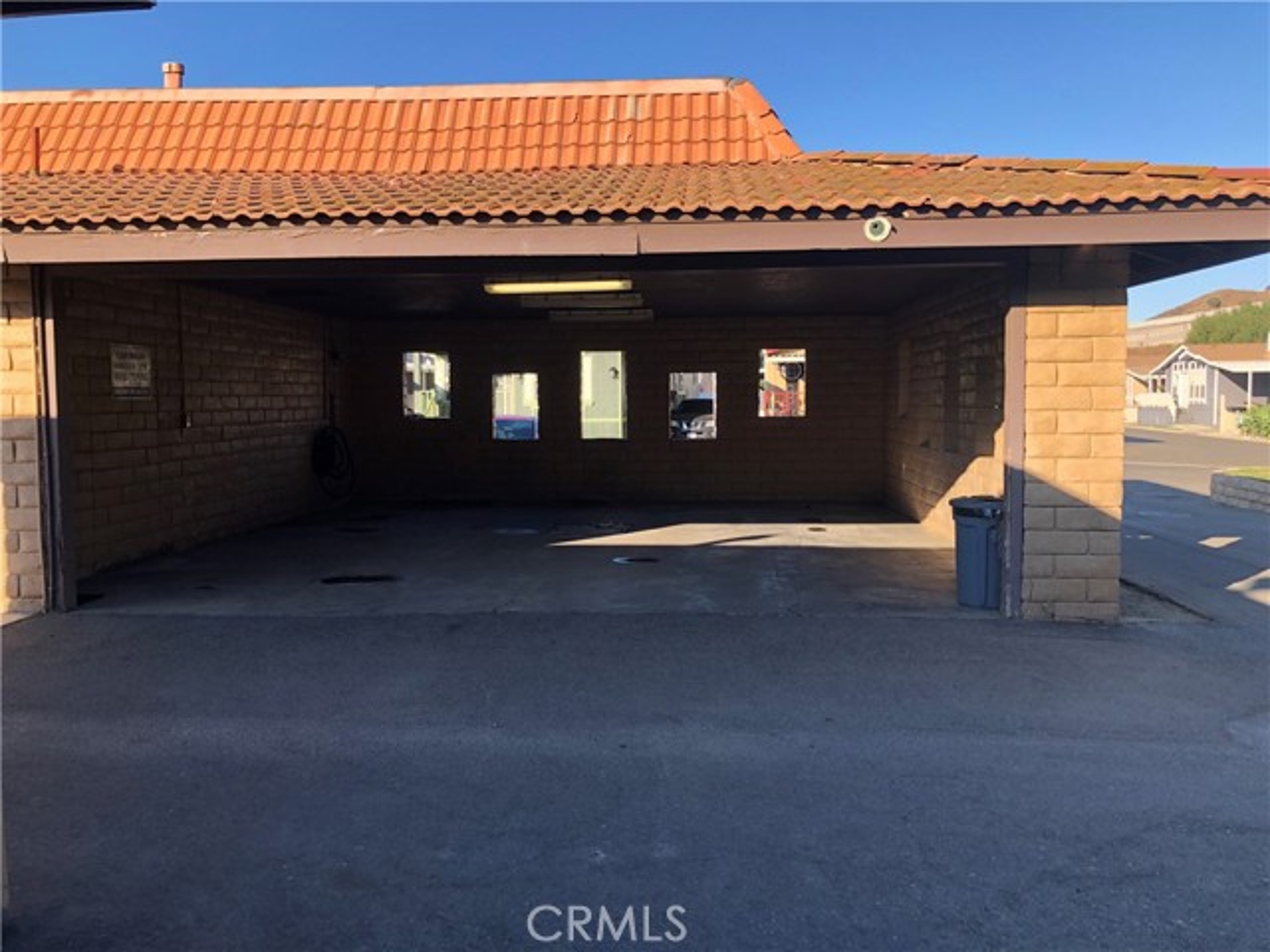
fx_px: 1027
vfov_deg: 49.7
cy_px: 476
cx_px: 635
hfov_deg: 63.4
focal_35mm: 28
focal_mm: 3.99
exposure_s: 1/506
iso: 20
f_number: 1.8
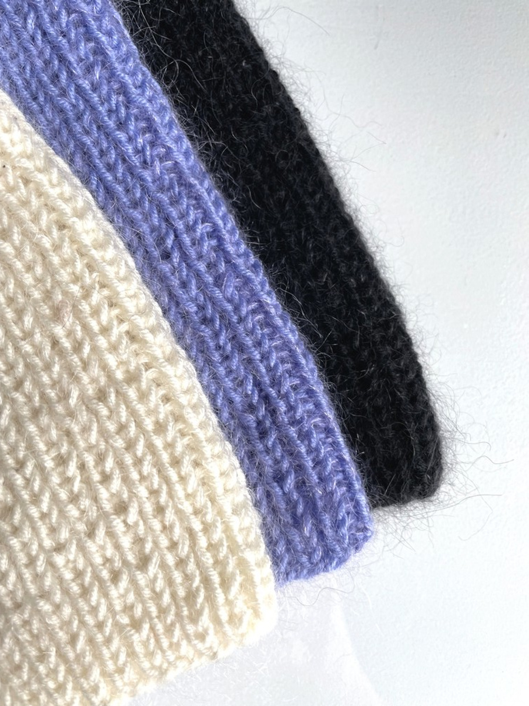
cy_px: 353
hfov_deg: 53.1
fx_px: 530
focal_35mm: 26
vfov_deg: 67.3
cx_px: 264
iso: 50
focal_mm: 4.2
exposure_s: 1/121
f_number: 1.6
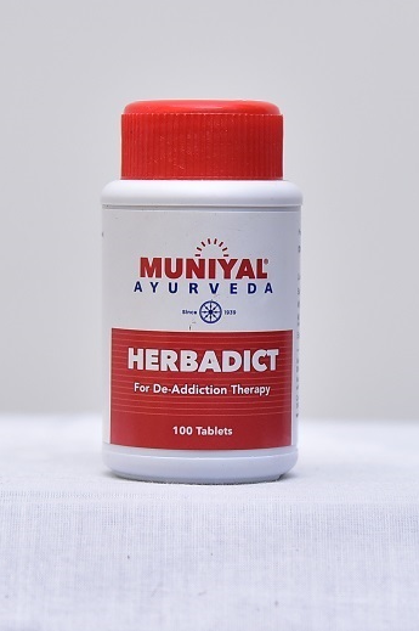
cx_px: 208
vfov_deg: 28.5
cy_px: 317
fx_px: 1242
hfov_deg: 19.1
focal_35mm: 71
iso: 1250
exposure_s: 1/125
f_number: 4
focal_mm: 70
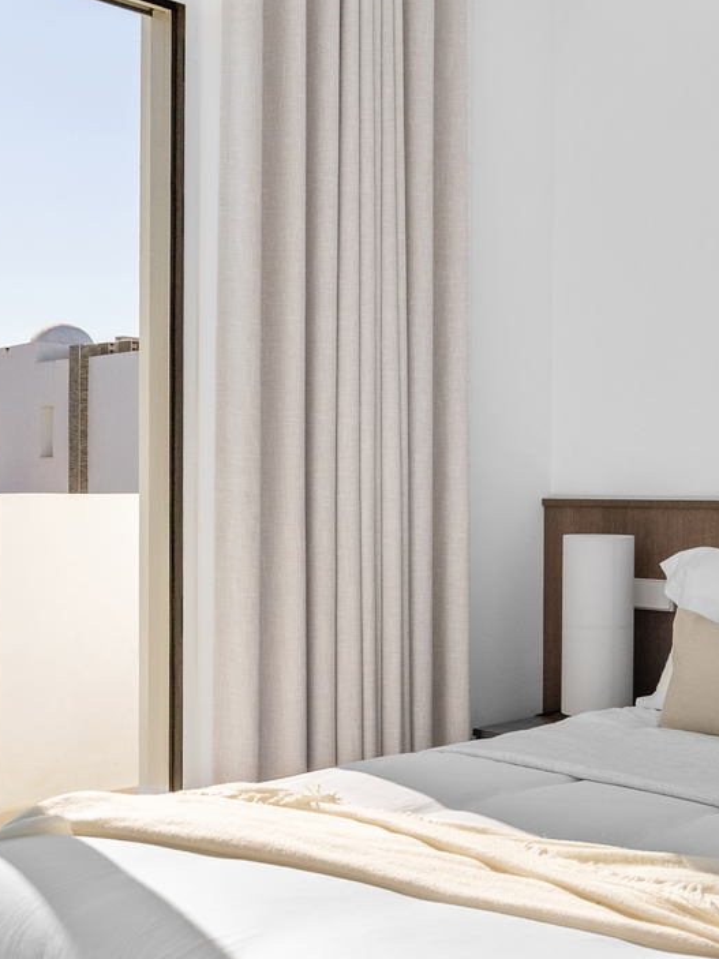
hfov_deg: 31.2
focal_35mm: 46
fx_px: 1274
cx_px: 493
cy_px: 513
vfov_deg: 41.2
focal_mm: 28
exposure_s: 1/400
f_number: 8
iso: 800
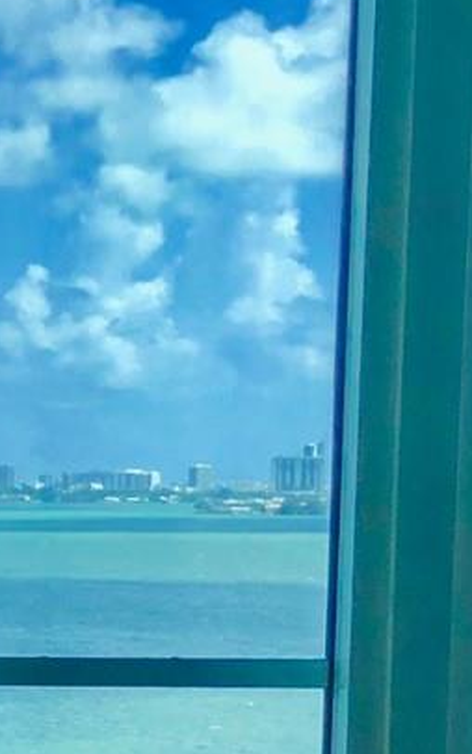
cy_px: 669
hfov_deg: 9.3
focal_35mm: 117
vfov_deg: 17.6
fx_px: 2406
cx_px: -847
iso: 20
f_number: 1.8
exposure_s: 1/1091
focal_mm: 4
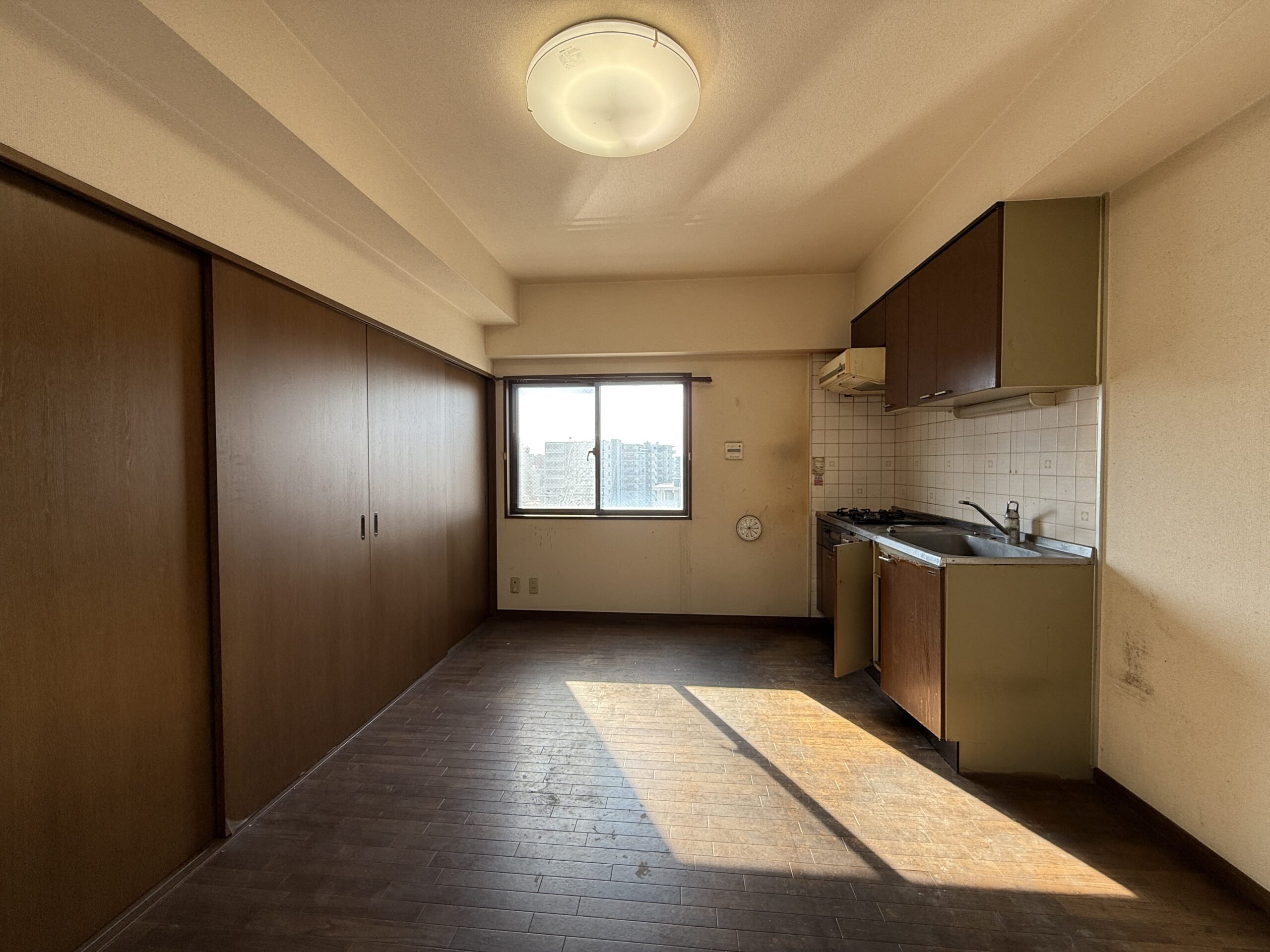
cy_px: 476
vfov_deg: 85.7
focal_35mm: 14
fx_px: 514
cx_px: 635
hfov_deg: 102.1
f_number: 2.2
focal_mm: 2.22
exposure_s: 1/117
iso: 64
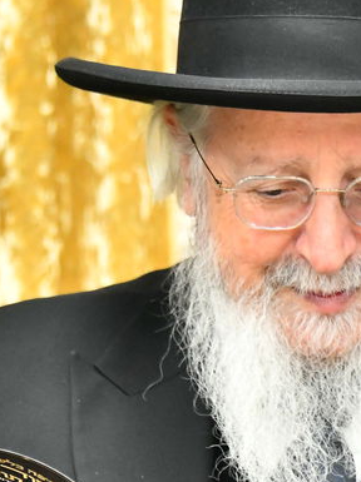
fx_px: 5655
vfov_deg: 4.9
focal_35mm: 406
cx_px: 572
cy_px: 198
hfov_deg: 3.6
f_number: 5.6
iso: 4000
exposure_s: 1/80
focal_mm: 116
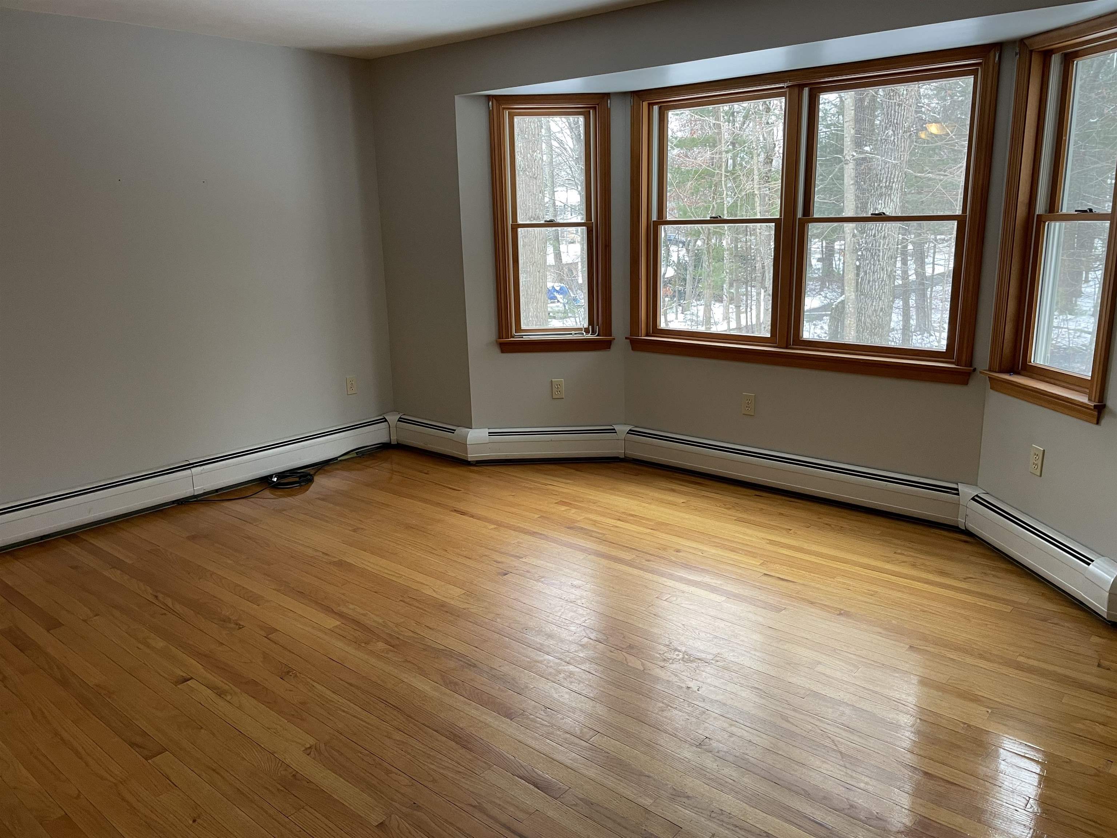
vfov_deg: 53.1
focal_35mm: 26
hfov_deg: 67.3
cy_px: 419
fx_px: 839
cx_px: 558
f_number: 1.6
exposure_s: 1/60
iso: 100
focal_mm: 4.2
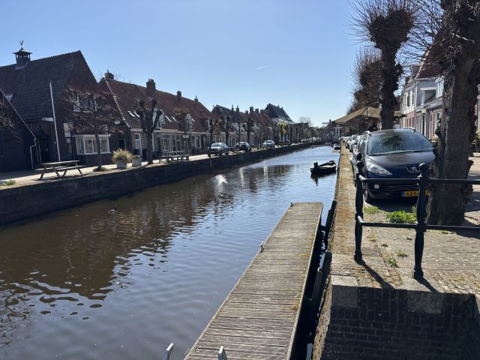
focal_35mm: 26
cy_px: 180
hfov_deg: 67.3
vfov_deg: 53.1
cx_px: 240
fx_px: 361
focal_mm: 5.96
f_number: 1.6
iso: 50
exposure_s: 1/3788
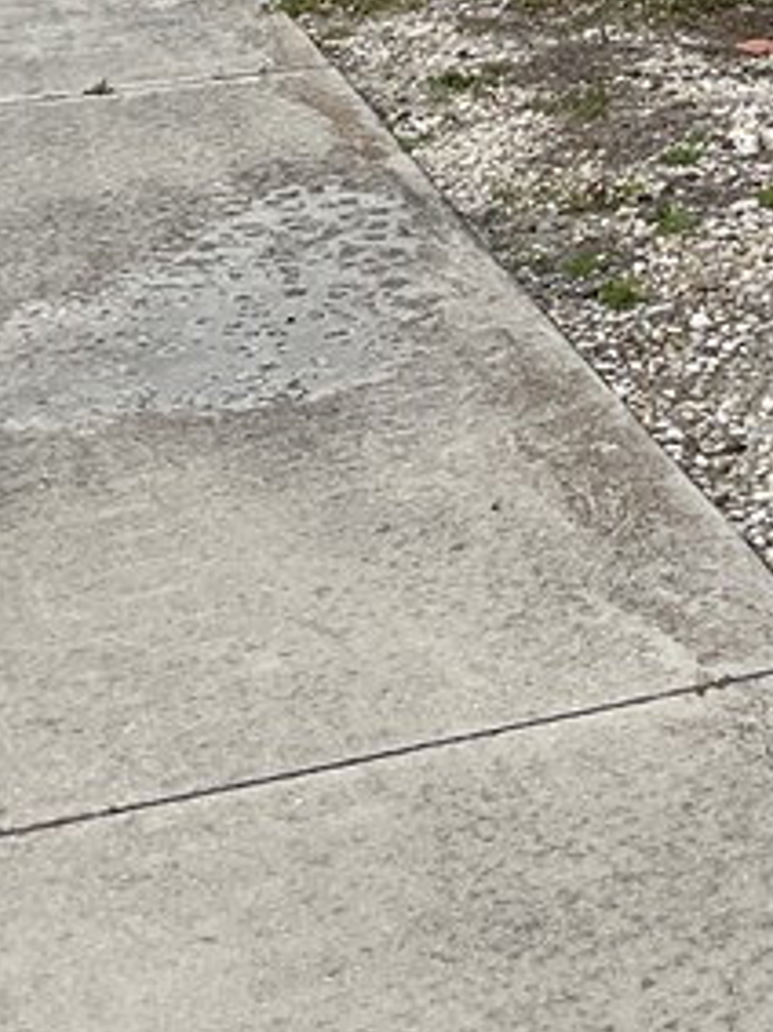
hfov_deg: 13.6
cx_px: 955
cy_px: -215
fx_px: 3129
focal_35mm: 105
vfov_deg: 17.8
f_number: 1.8
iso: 16
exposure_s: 1/2667
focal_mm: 3
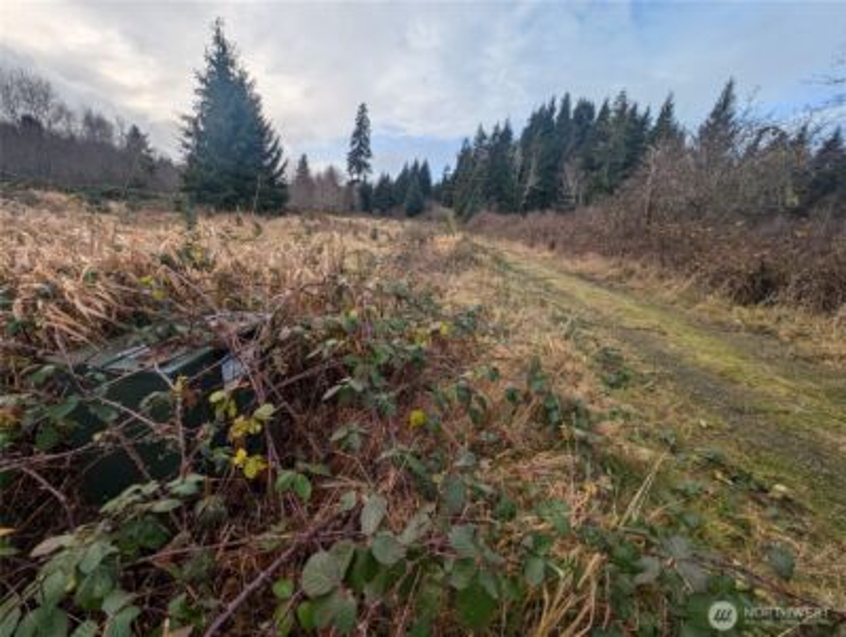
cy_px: 318
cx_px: 423
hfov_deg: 110.5
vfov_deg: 94.6
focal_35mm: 12
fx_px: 294
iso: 34
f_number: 1.95
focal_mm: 2.23
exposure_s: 1/866
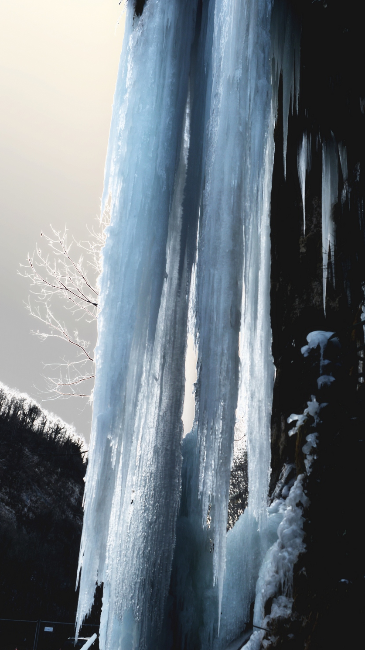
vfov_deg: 52.8
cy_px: 326
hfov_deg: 31.1
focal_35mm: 38
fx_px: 654
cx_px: 215
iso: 100
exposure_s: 1/100
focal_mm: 24
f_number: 5.6
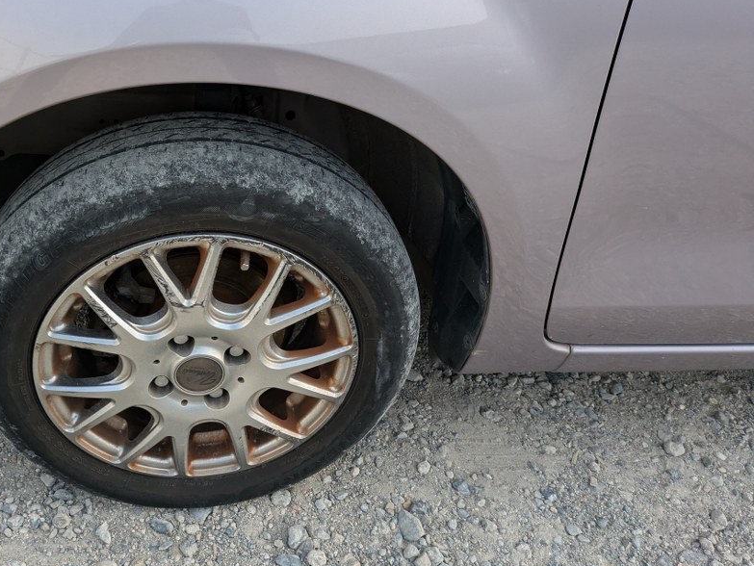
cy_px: 220
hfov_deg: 52.7
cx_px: 242
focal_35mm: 34
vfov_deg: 41.6
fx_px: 741
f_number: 1.89
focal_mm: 5.43
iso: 57
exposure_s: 1/664
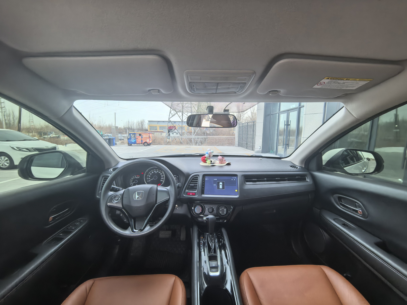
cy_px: 152
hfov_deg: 106.2
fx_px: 153
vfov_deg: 89.9
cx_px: 204
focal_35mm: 13
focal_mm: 1.95
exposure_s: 1/100
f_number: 2.2
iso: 160
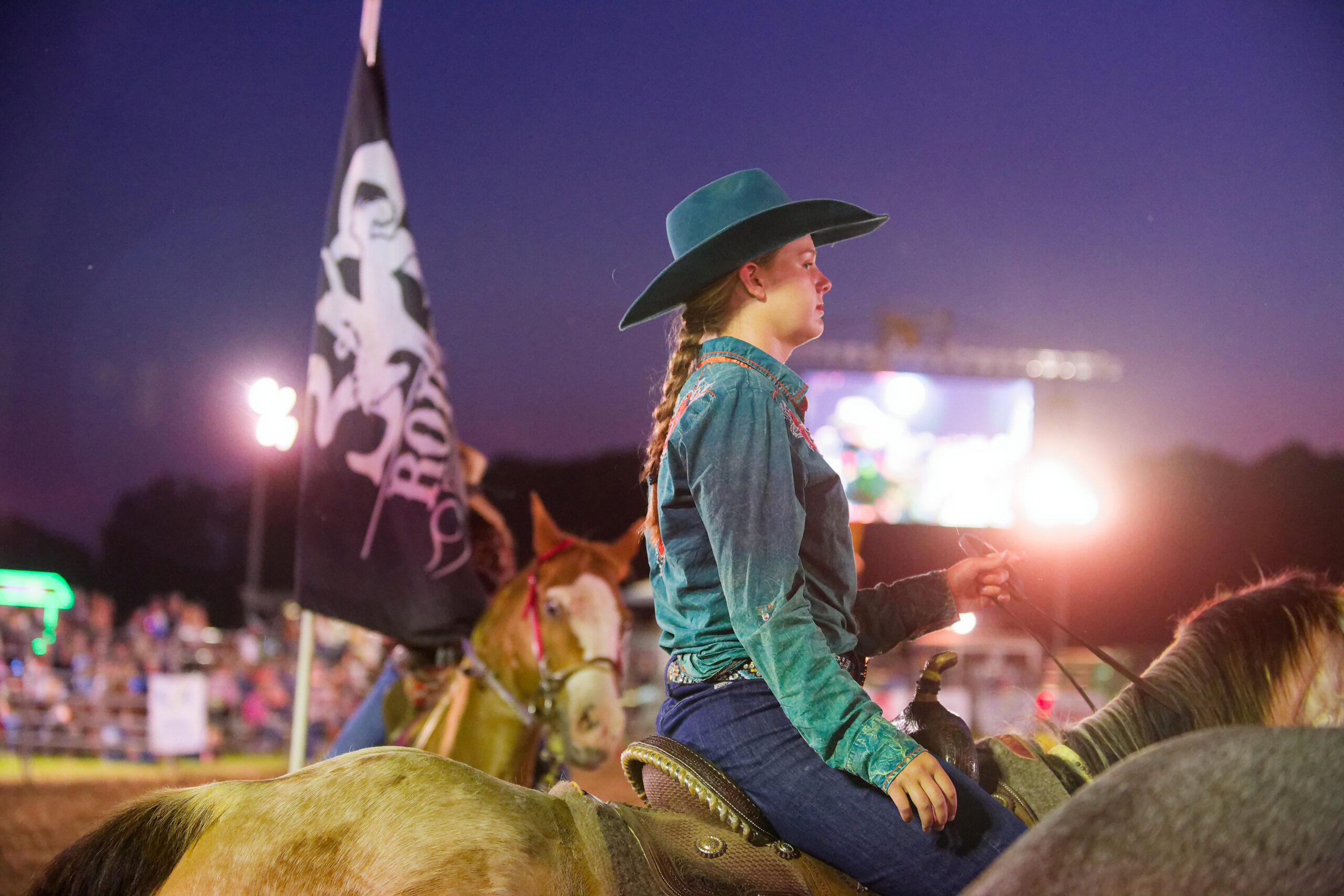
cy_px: 448
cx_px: 672
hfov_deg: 28.8
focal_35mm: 70
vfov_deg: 19.5
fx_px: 2613
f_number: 2.8
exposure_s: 1/500
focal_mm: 70
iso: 8000
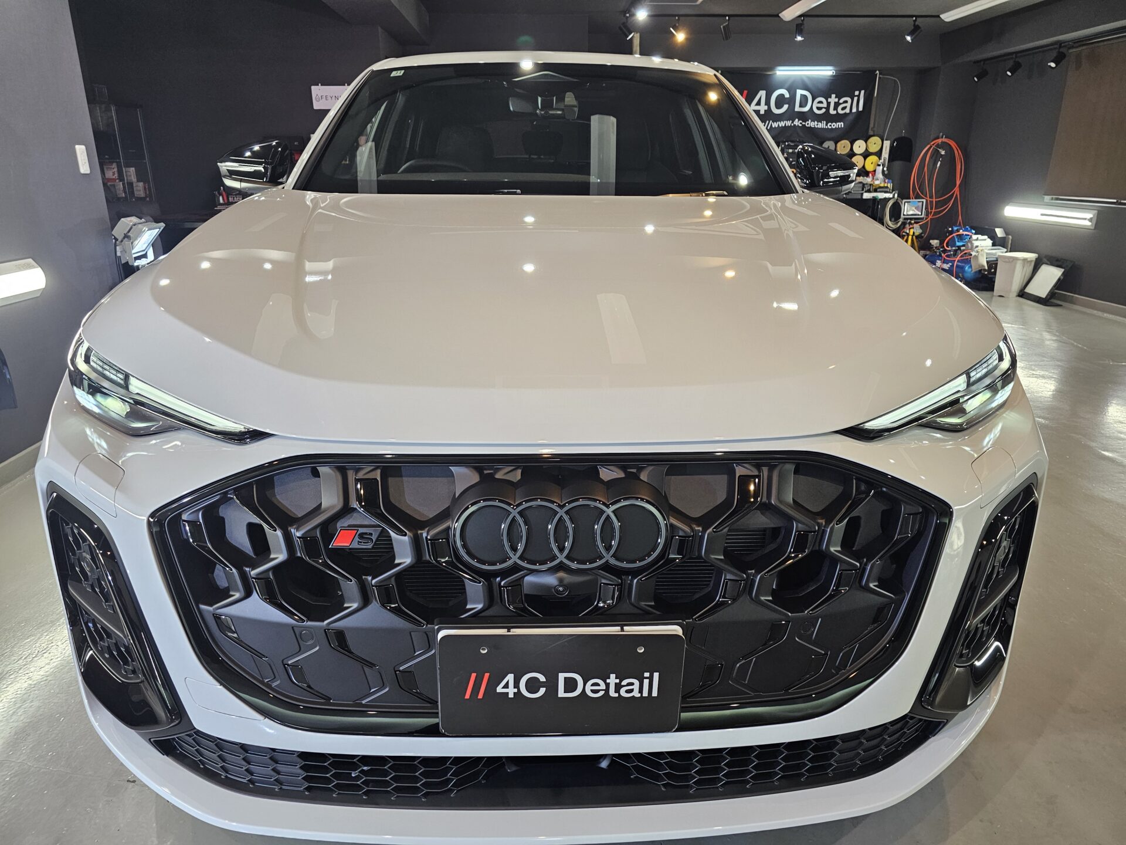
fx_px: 748
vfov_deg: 58.9
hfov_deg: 73.9
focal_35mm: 23
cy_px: 422
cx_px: 563
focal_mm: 6.3
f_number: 1.7
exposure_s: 1/100
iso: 200
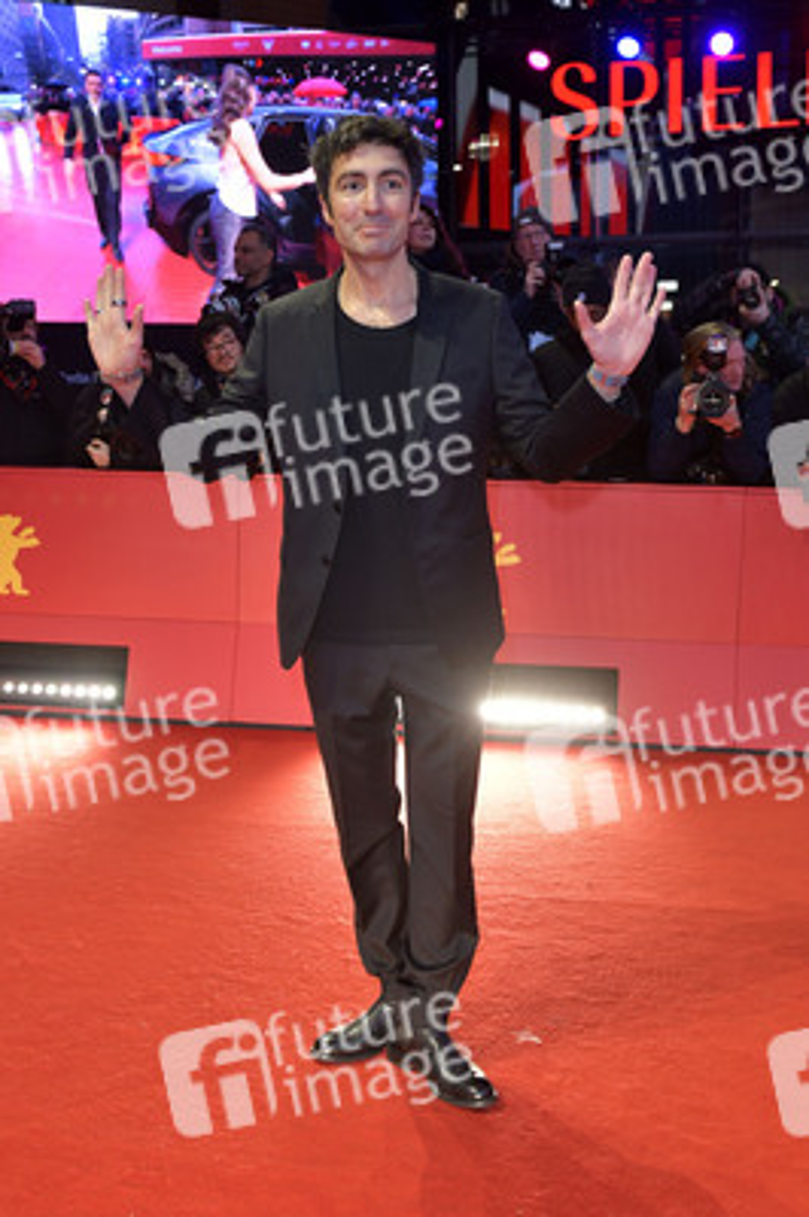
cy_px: 608
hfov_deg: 38.8
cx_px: 404
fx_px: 1148
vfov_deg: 55.8
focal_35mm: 34
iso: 1250
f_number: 5.6
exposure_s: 1/200
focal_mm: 34
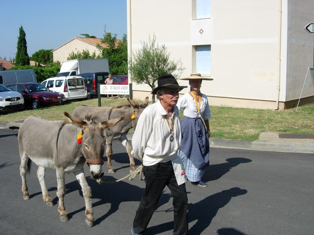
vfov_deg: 37.7
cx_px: 157
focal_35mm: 38
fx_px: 345
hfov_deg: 49.0
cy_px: 118
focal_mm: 7.8
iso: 64
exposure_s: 1/724
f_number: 4.8
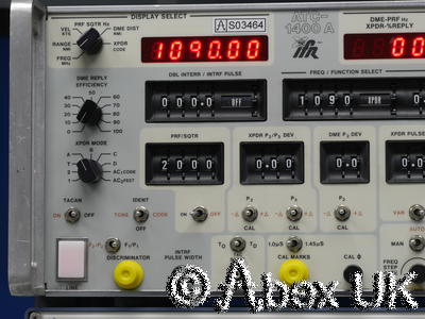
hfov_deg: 14.3
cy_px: 160
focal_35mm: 138
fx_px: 1694
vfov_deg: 10.7
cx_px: 212
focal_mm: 69
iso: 400
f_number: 11
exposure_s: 1/10
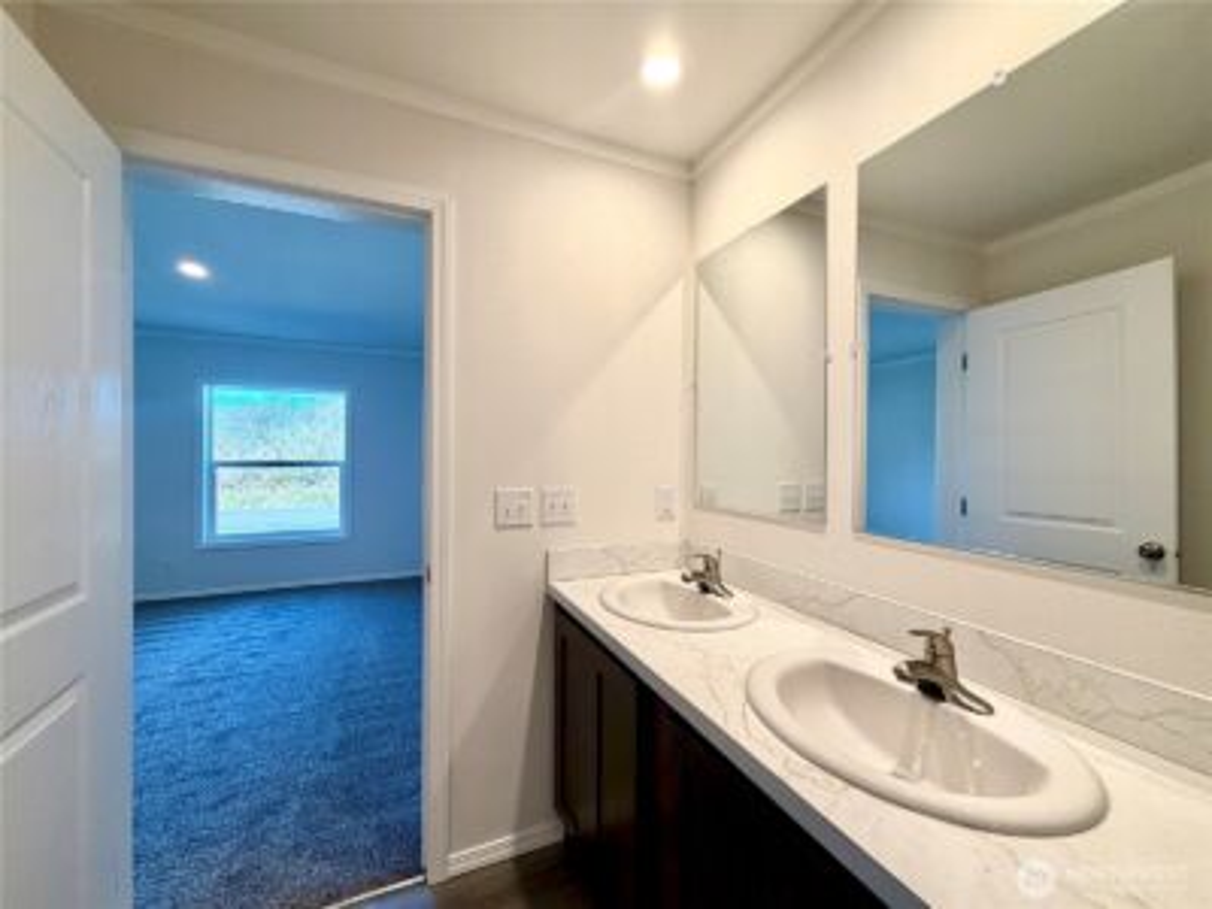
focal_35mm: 14
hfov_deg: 102.1
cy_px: 454
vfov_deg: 85.7
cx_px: 606
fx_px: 490
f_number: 2.2
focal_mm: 2.22
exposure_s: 1/120
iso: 200
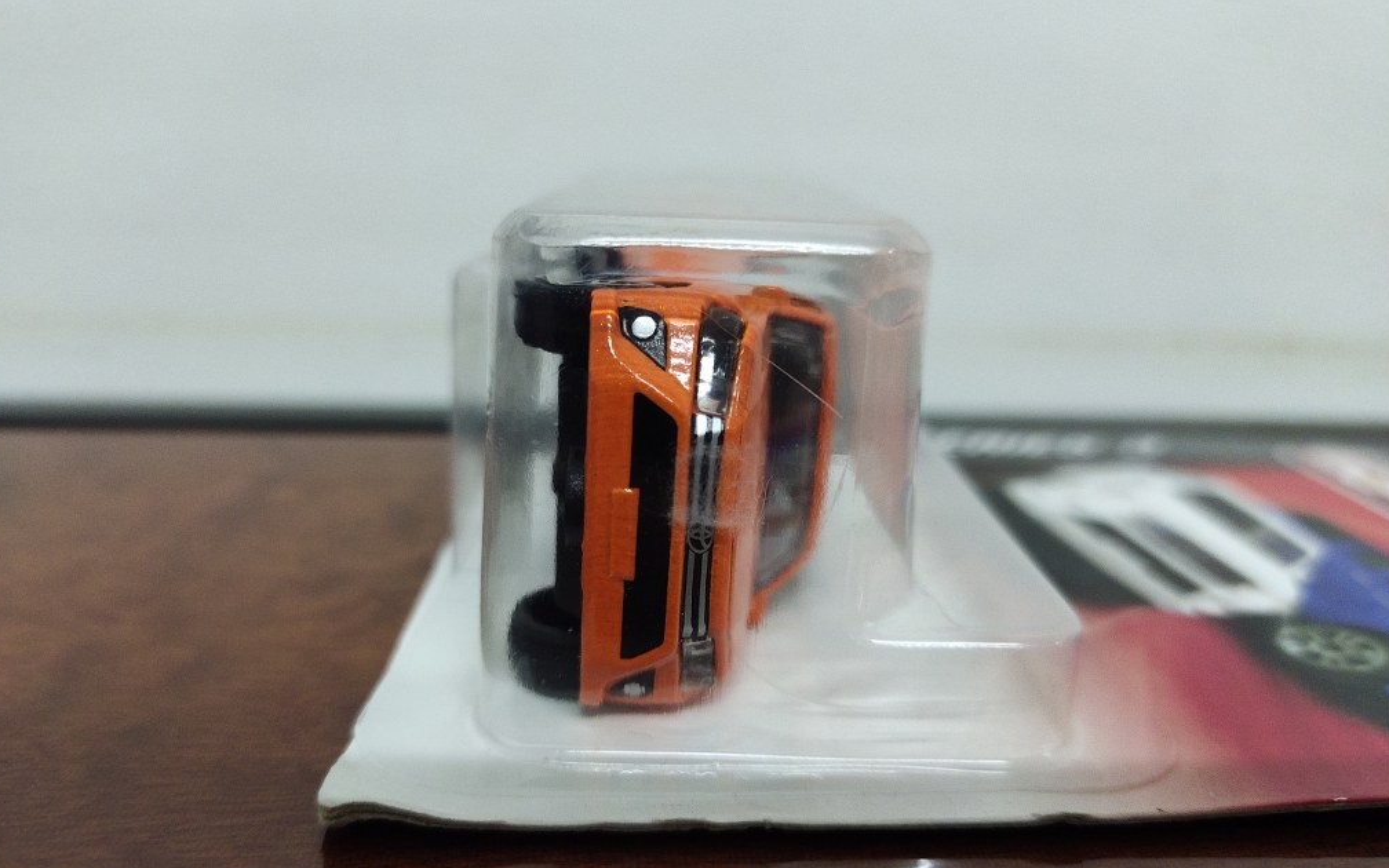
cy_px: 484
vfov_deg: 44.5
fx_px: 1060
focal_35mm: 28
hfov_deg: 66.5
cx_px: 689
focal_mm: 4.74
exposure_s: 1/50
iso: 1163
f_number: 1.79
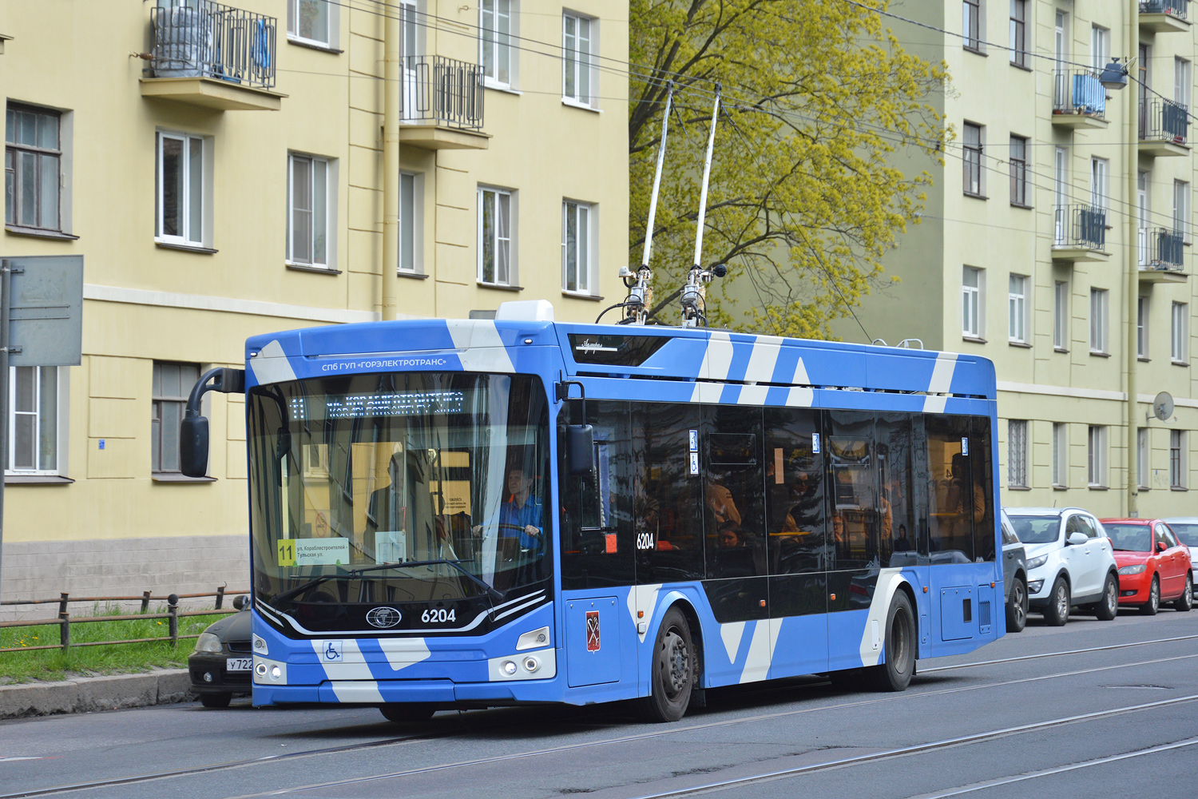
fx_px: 3993
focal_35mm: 120
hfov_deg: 17.1
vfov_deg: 11.4
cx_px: 599
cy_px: 400
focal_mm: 80
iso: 200
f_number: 6.3
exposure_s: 1/320
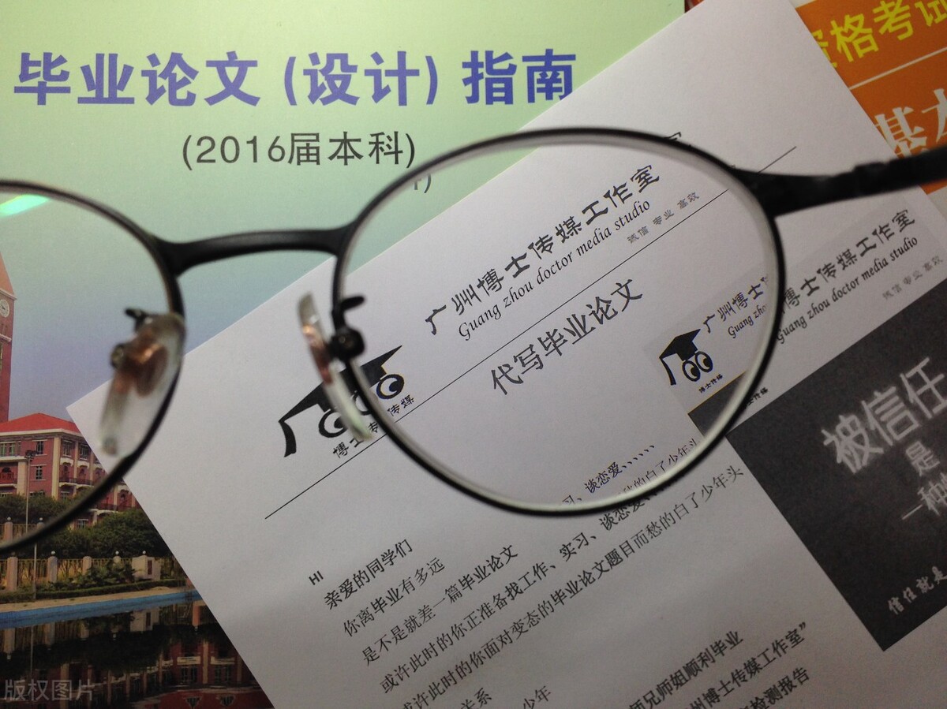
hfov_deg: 55.4
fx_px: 902
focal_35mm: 33
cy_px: 354
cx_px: 474
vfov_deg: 42.9
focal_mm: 4.12
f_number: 2.4
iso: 64
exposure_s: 1/60
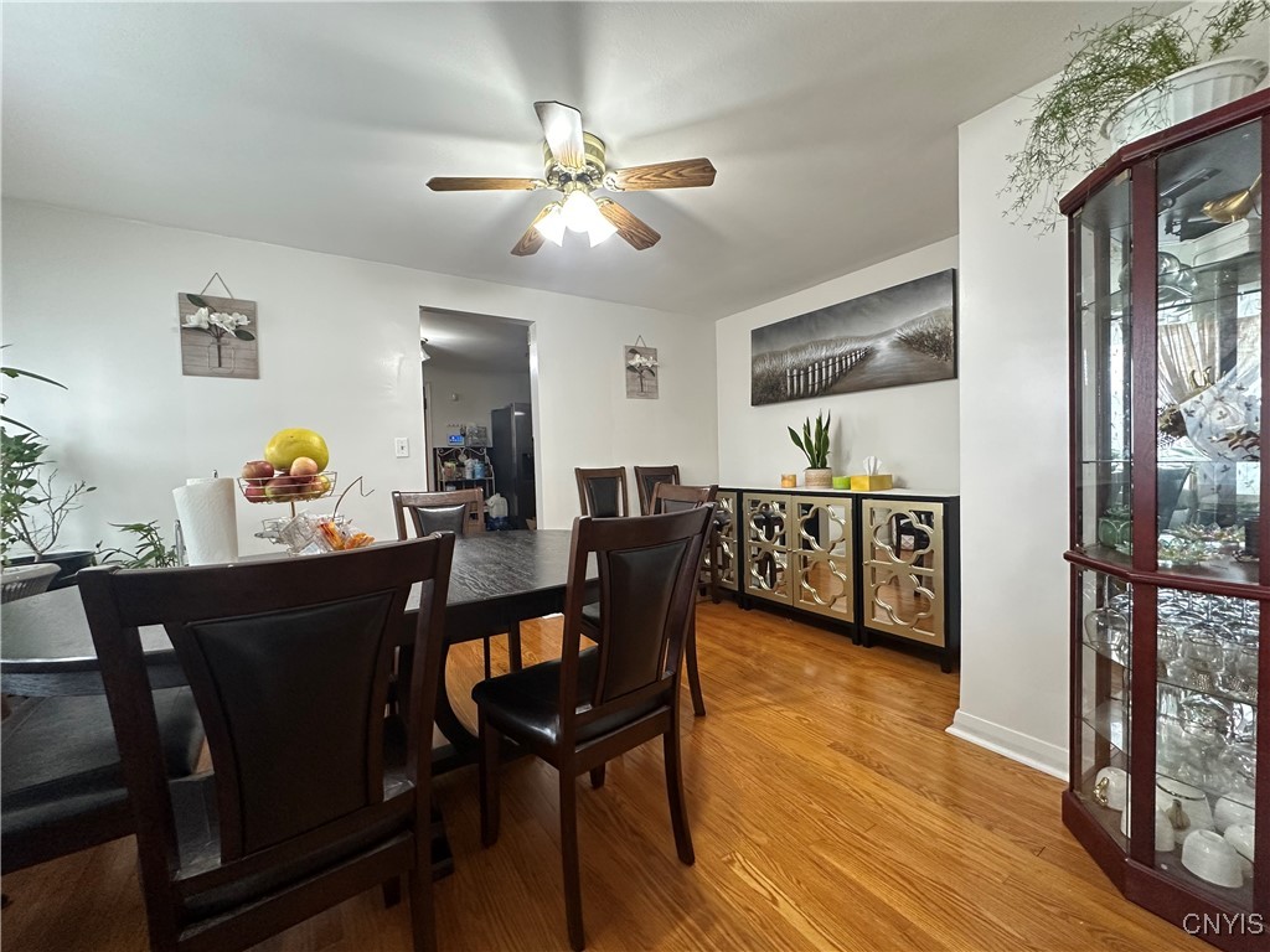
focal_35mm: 14
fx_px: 514
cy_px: 476
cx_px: 635
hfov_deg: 102.1
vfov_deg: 85.7
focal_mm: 2.22
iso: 250
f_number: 2.2
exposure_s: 1/120
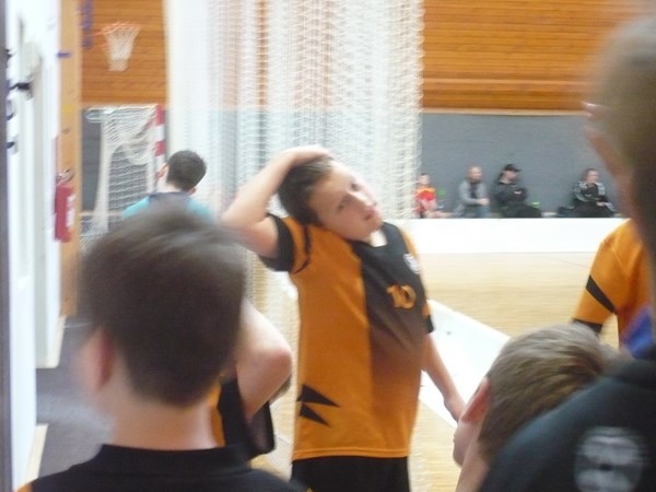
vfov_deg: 21.0
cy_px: 246
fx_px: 1327
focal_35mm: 70
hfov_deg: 27.8
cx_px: 328
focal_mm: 11.5
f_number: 4
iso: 800
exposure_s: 1/25
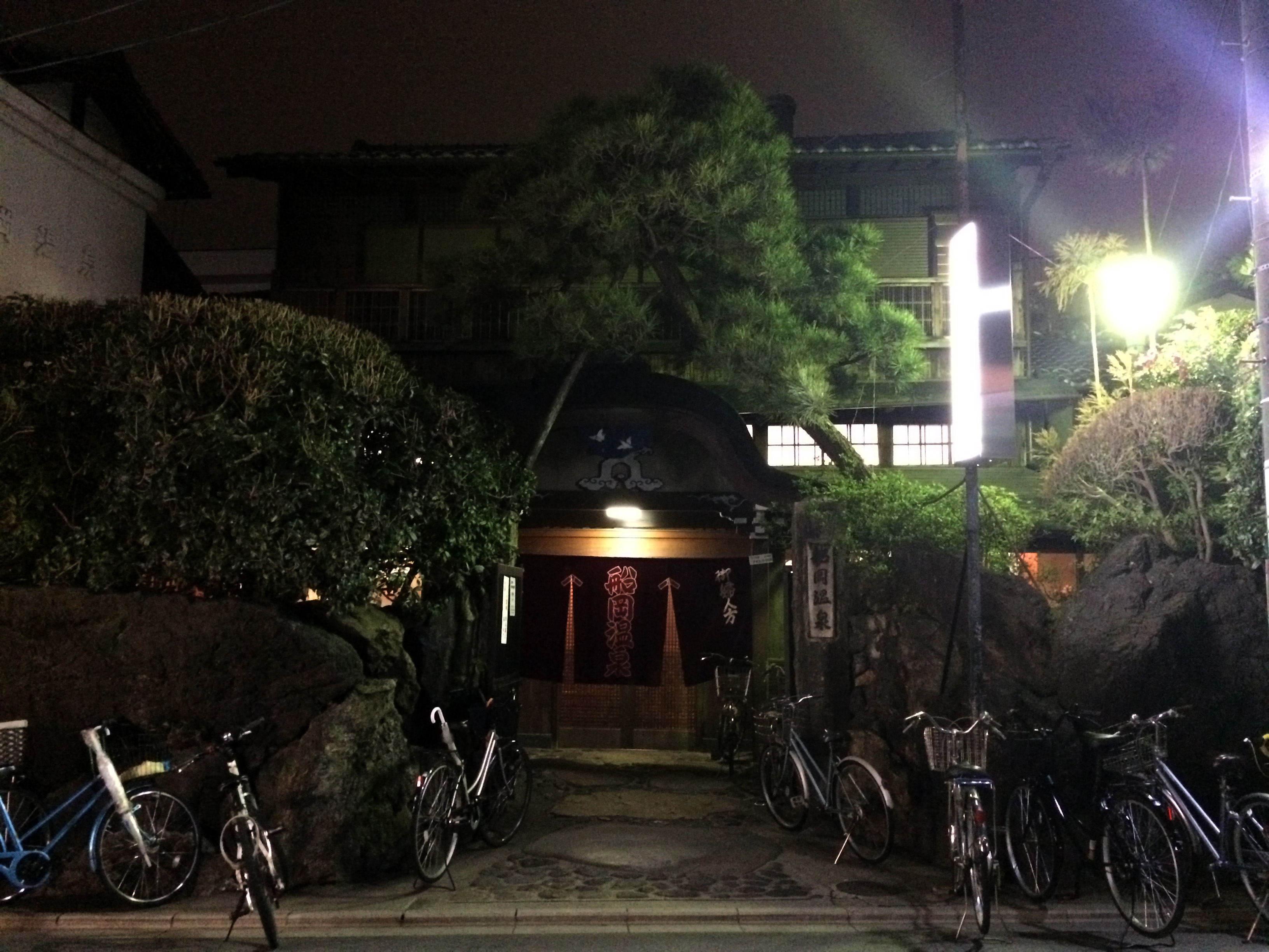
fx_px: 1063
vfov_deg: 48.2
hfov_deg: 61.7
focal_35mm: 29
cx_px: 634
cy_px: 476
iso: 1600
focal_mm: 4.15
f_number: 2.2
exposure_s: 1/15
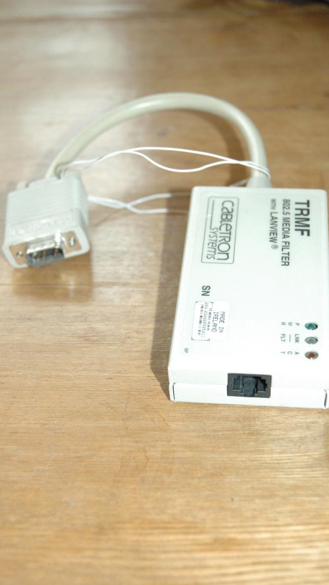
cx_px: 162
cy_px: 292
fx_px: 931
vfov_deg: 34.9
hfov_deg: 20.0
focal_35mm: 60
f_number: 5
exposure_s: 1/200
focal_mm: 38
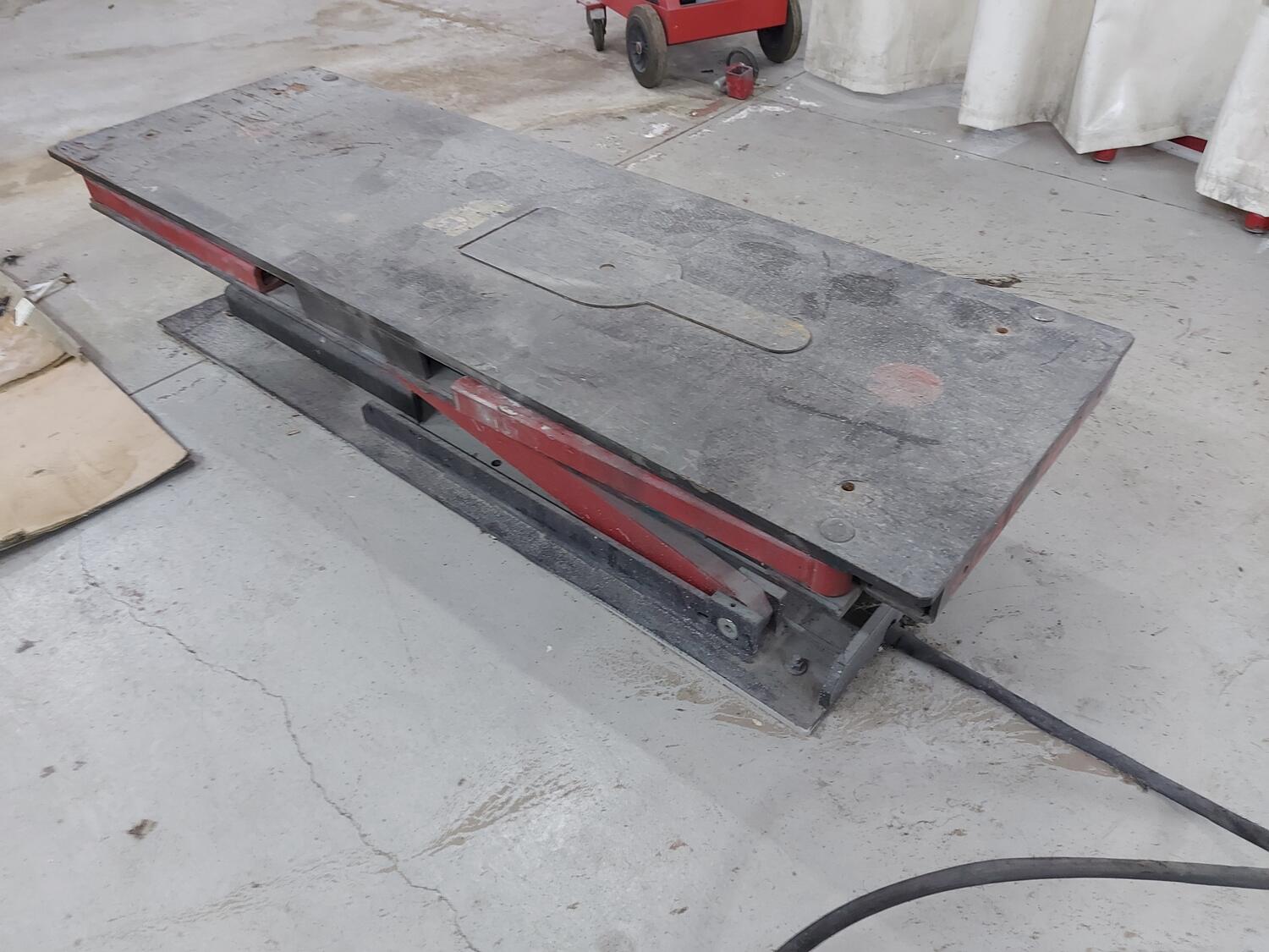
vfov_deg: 56.8
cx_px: 634
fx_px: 880
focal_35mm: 24
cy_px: 476
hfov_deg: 71.6
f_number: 1.8
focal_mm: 5.23
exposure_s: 1/33
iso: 200
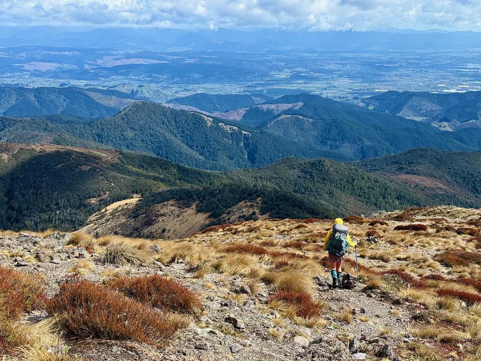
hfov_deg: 39.7
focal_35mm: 48
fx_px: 667
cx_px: 240
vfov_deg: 30.3
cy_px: 180
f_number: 1.78
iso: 64
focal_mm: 6.76
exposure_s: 1/3534
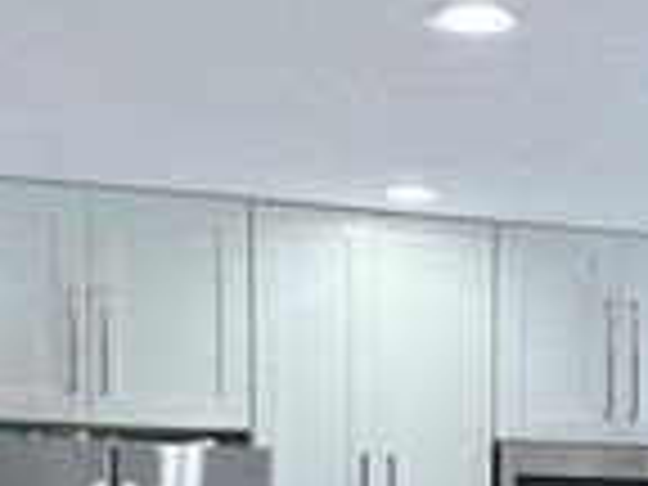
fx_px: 1685
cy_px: 659
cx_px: 540
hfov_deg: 21.4
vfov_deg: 15.5
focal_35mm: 90
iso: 80
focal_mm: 5.96
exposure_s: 1/120
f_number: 1.6
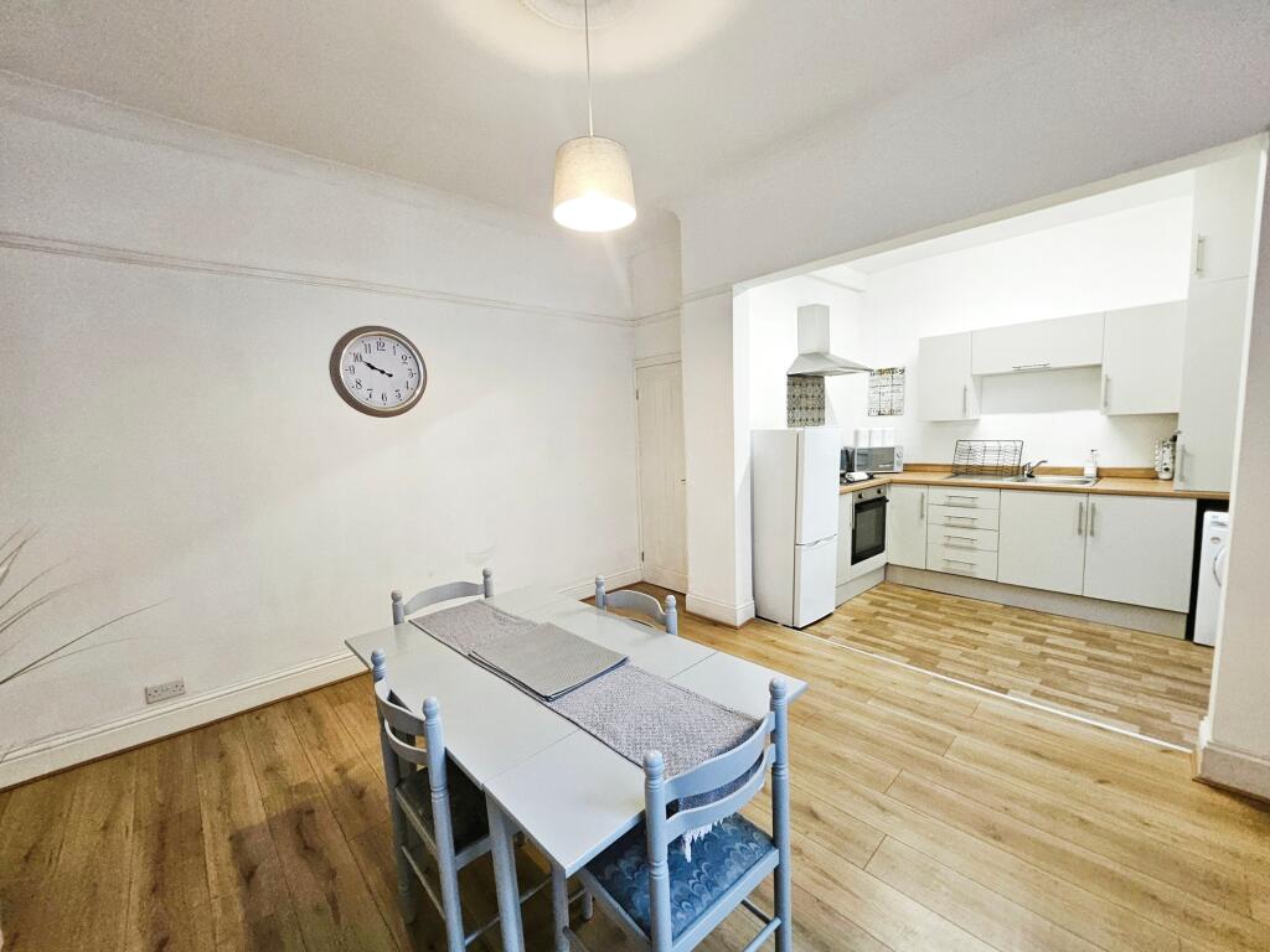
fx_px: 477
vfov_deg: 89.9
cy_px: 476
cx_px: 635
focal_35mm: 13
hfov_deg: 106.2
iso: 250
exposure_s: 1/50
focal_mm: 1.7
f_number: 2.2
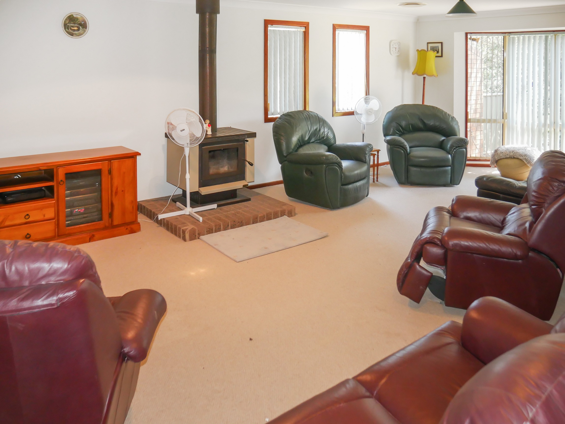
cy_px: 212
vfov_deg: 49.8
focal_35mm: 28
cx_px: 282
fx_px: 457
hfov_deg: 63.4
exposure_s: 1/60
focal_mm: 14
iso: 800
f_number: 3.5
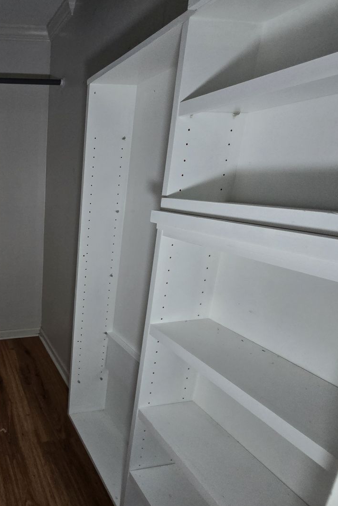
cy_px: 256
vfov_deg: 86.9
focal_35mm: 19
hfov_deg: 50.6
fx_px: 267
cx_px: -8
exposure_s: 1/60
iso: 125
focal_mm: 2.2
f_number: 2.2
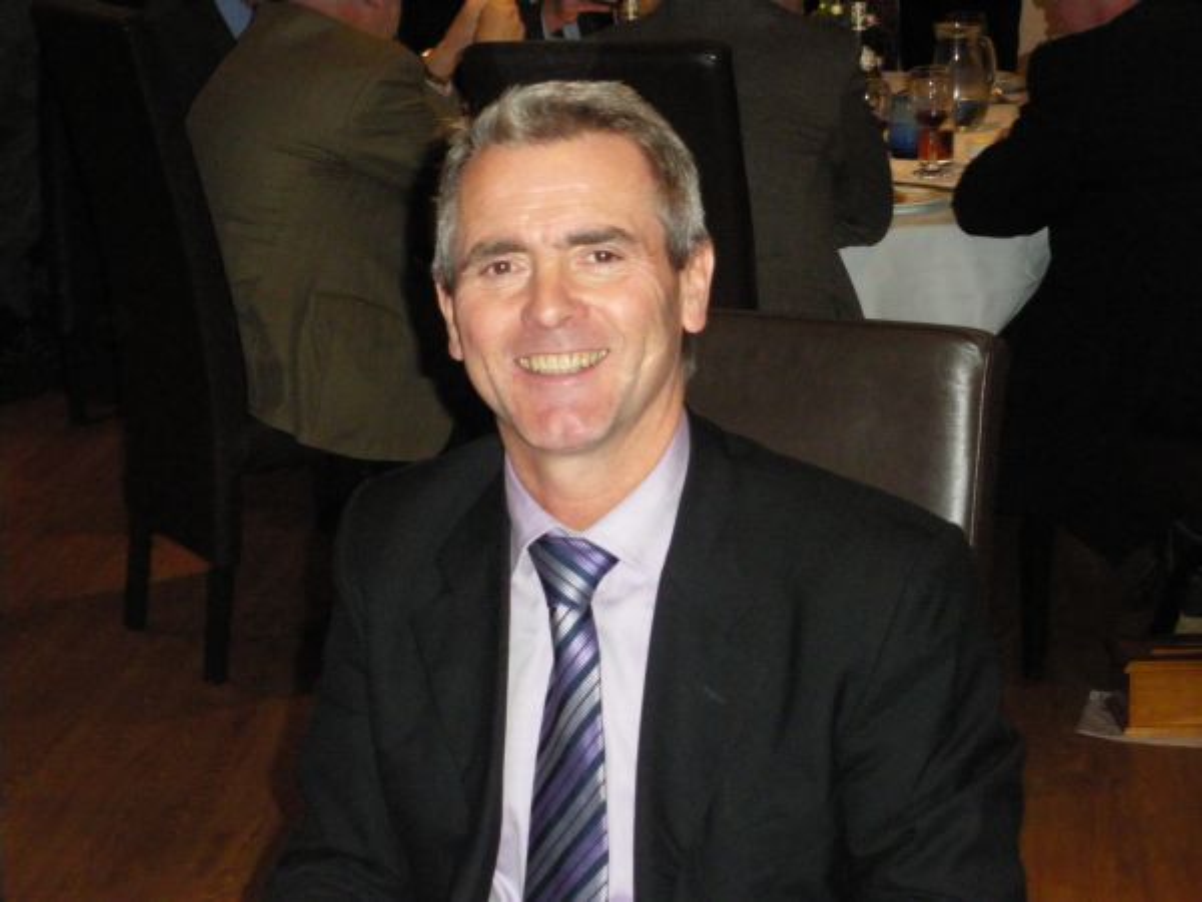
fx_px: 2778
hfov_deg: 24.4
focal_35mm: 80
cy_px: 451
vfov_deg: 18.4
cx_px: 601
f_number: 4.8
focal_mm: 14.1
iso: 800
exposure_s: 1/80
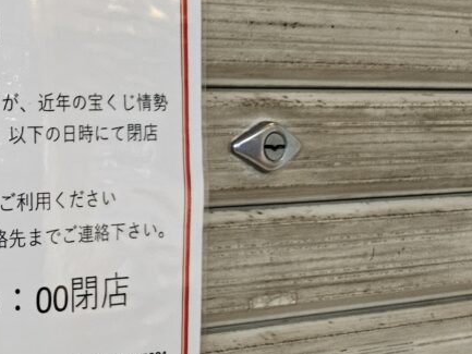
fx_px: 927
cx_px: -189
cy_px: 187
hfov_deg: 24.0
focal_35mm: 68
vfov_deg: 21.6
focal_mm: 5.4
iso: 500
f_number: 1.8
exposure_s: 1/100
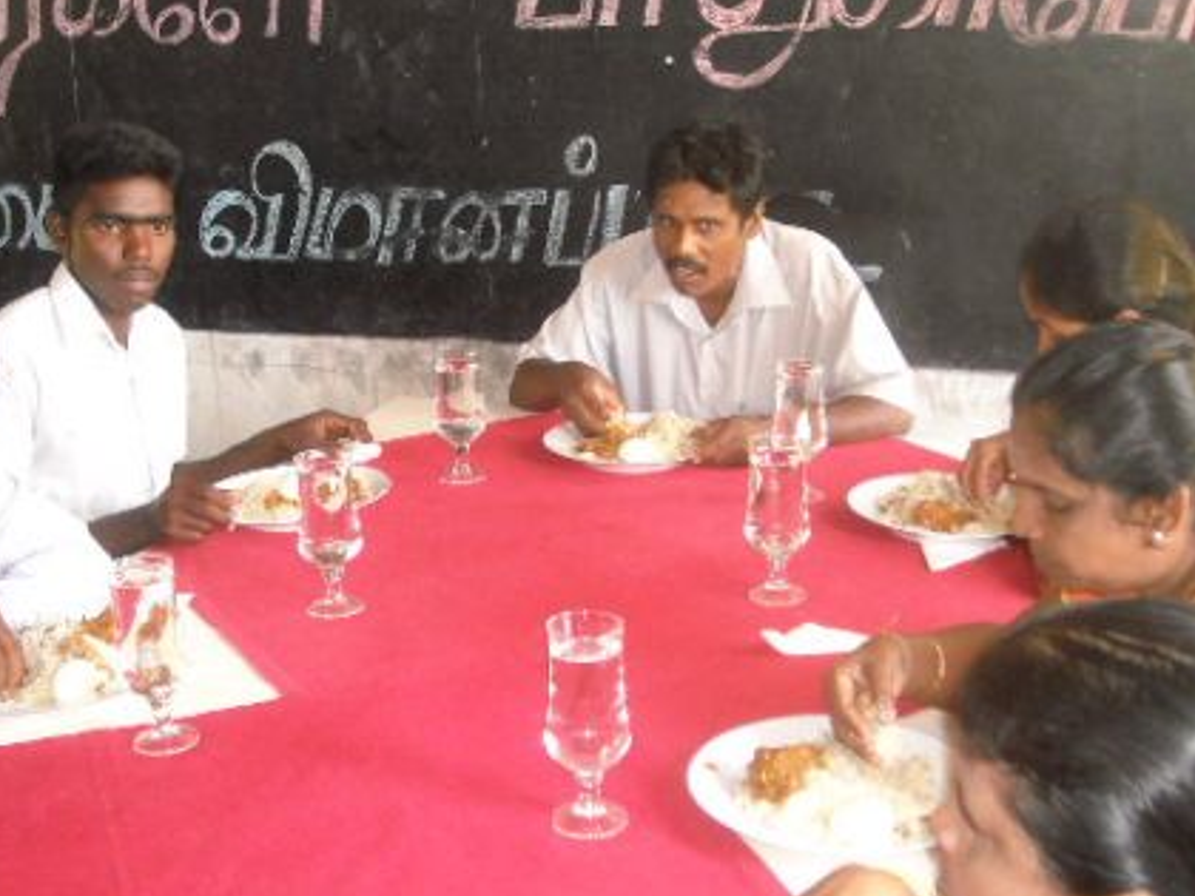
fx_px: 1726
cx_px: 549
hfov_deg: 38.2
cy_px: 535
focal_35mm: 50
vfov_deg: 29.0
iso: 400
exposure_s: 1/60
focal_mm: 5.7
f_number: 2.8
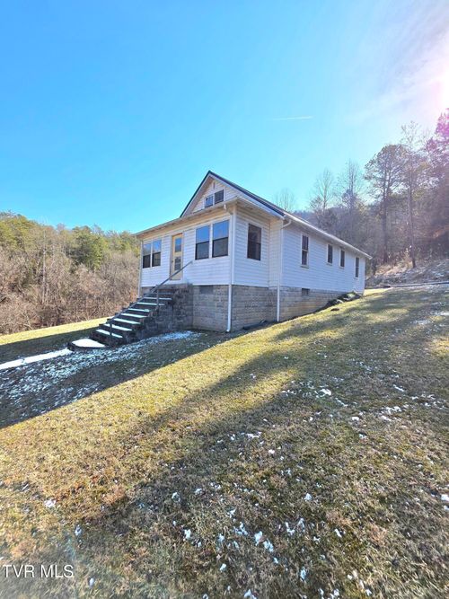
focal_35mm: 13
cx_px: 224
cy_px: 300
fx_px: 225
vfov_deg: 106.2
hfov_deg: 89.9
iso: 40
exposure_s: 1/1250
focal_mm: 2.2
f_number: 1.9
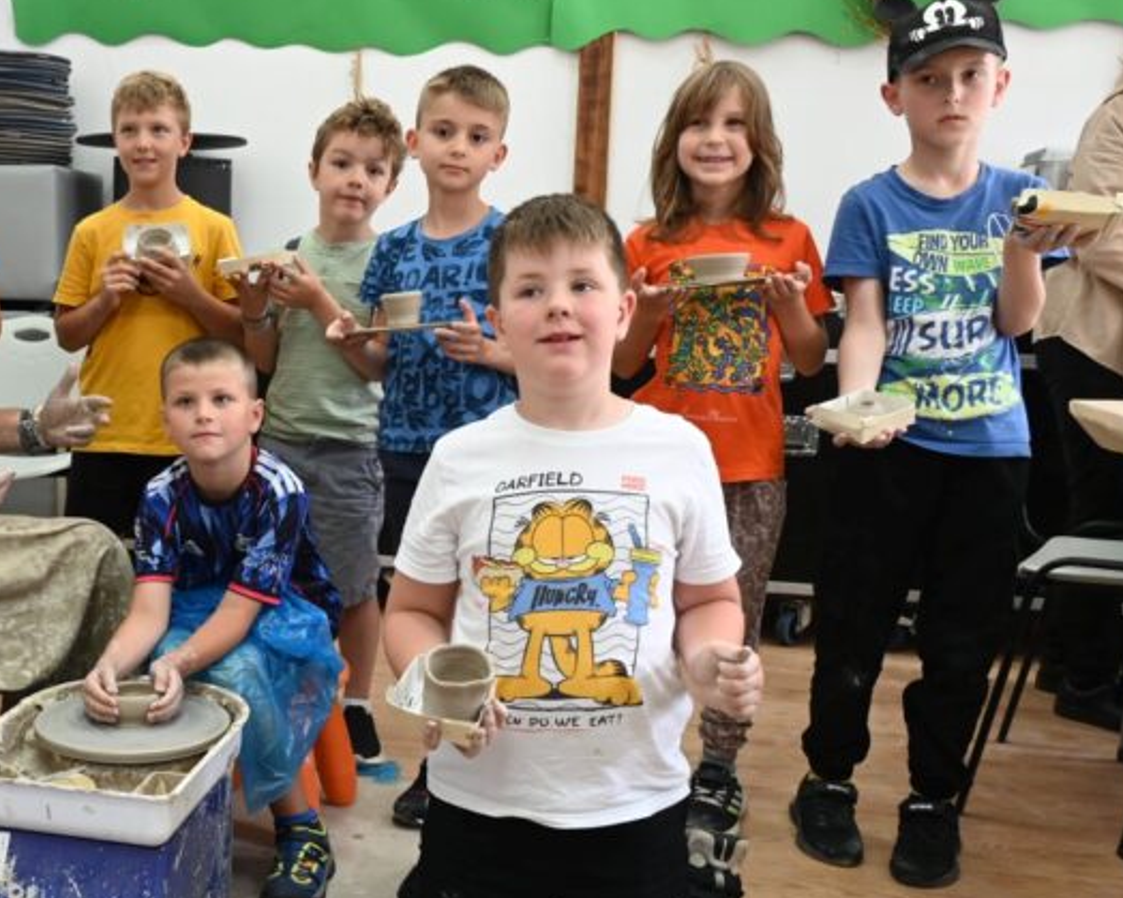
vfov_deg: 34.1
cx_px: 257
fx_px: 1462
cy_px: 475
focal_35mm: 44
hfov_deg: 40.6
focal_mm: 24
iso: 1600
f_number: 5
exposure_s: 1/100
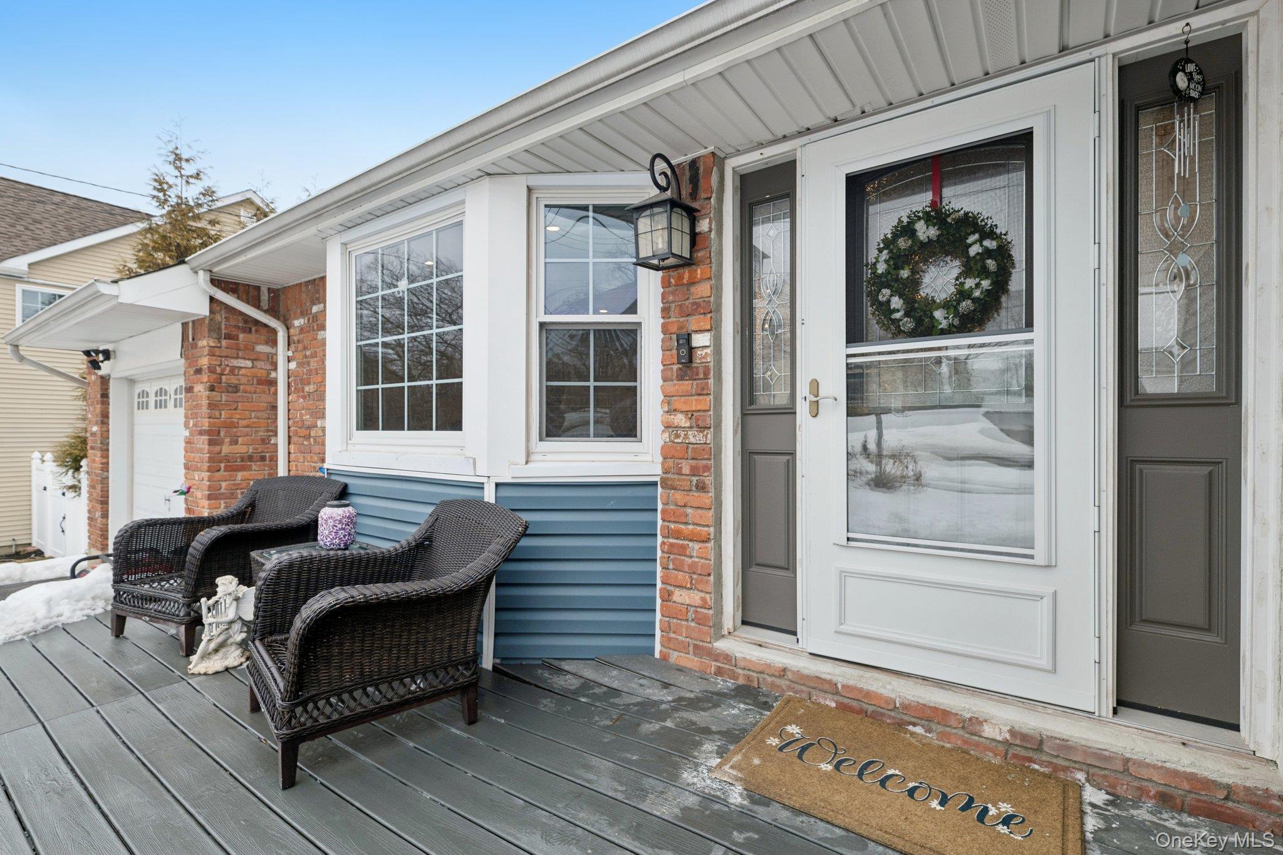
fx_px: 570
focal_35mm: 16
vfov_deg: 73.7
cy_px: 428
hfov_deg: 96.7
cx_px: 642
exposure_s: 1/160
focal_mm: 16
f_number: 8
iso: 250
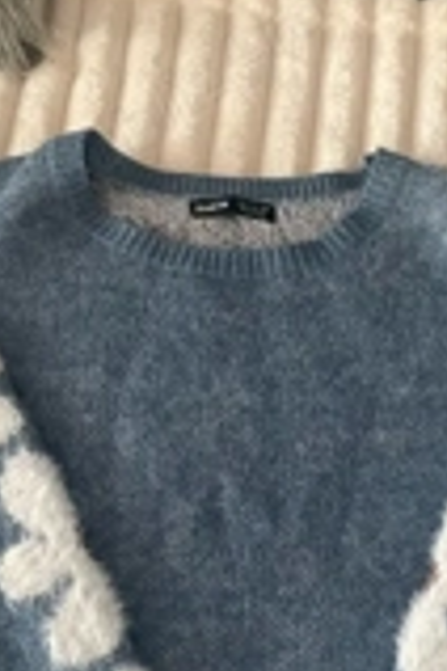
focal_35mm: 68
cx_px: 270
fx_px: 1266
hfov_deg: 20.0
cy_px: 477
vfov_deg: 29.3
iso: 125
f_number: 1.6
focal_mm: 4.2
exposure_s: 1/62
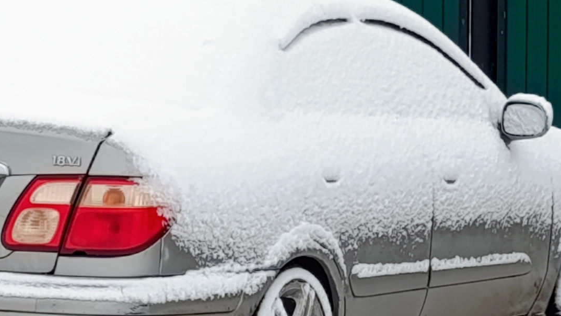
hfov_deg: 43.4
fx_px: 684
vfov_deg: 26.0
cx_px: 153
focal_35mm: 46
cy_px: 152
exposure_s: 1/115
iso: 50
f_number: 1.6
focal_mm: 6.14
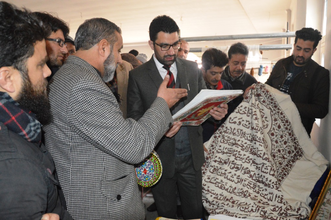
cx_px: 166
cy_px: 110
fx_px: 248
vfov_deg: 47.9
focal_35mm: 27
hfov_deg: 67.4
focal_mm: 18
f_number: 3.5
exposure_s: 1/60
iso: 3200
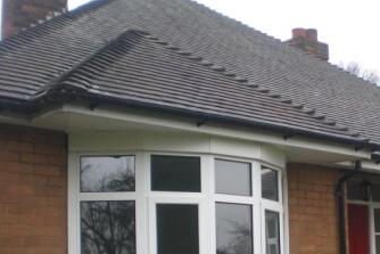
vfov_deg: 19.5
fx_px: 729
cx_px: 294
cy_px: 211
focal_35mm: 69
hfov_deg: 28.7
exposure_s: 1/50.3
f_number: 3.1
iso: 64
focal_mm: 6.3
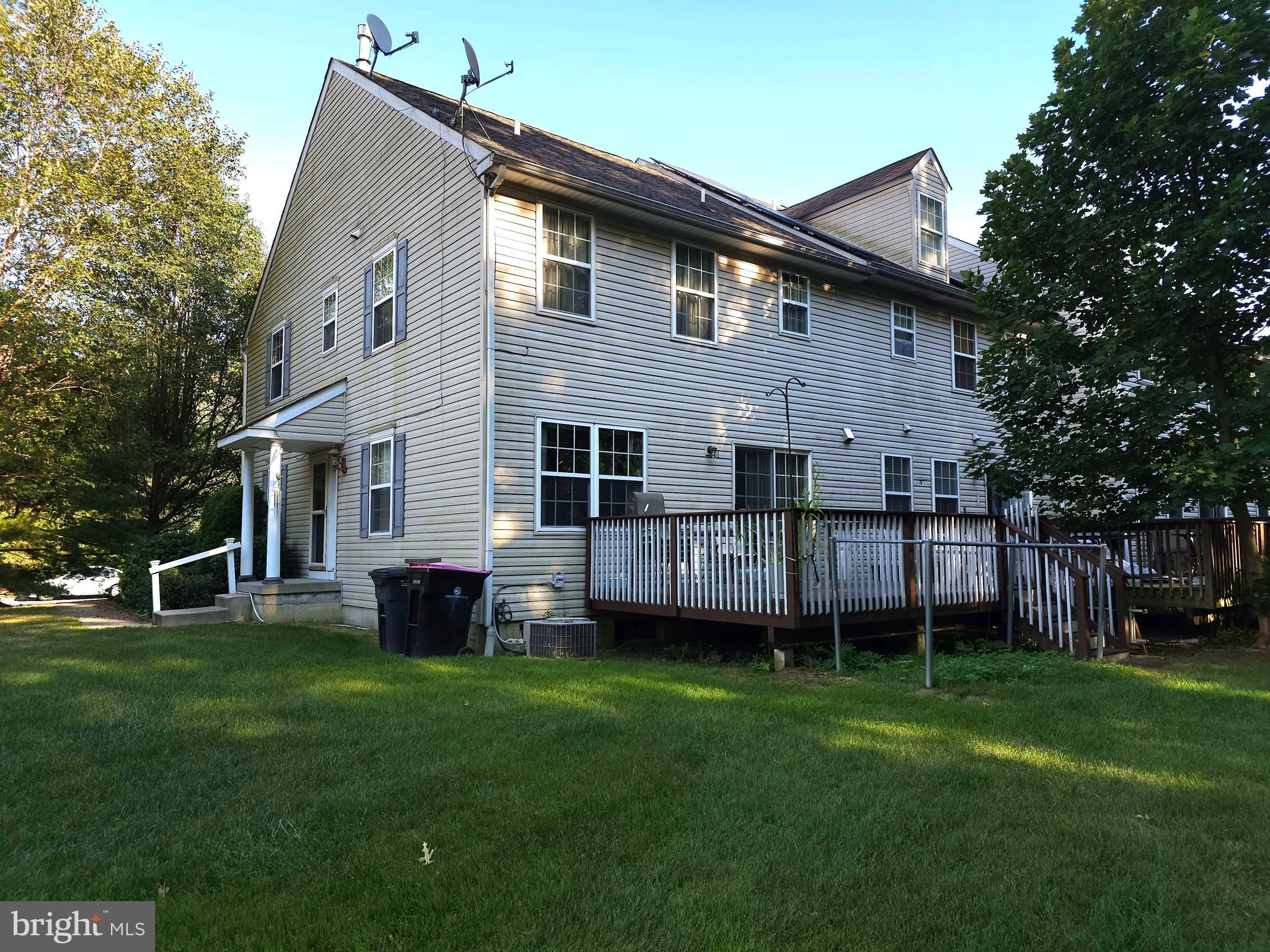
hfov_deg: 73.9
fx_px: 844
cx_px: 635
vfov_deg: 58.9
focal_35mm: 23
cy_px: 476
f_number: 1.7
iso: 16
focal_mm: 6.3
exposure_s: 1/120
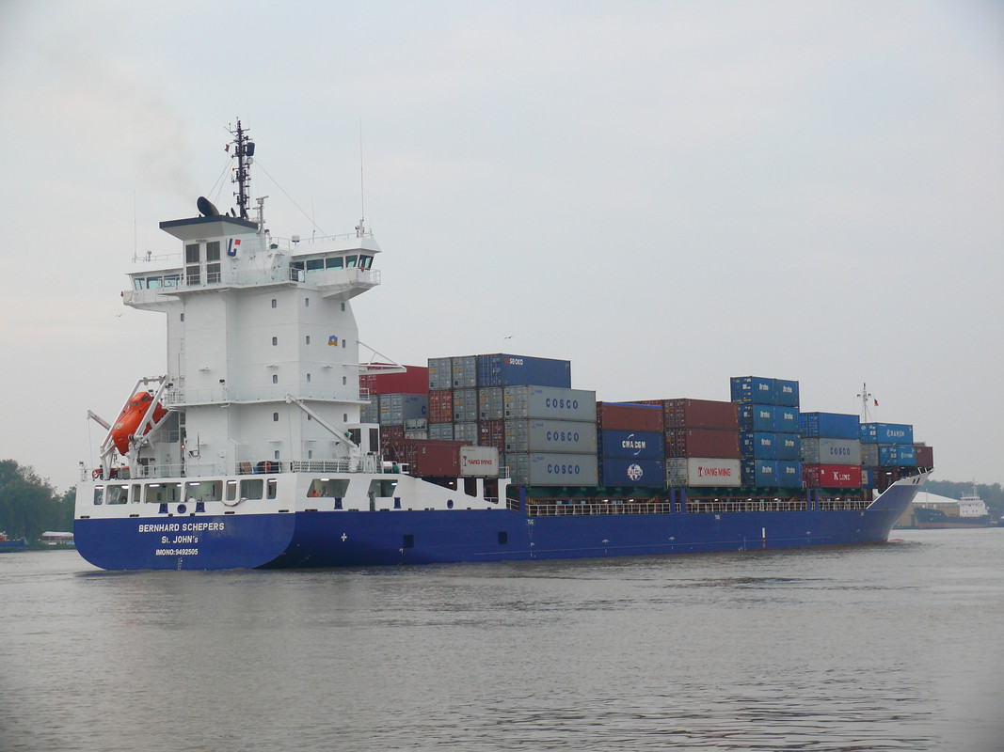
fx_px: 2117
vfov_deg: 20.2
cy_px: 376
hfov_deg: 26.7
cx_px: 502
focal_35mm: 73
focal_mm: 15.5
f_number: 3.2
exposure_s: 1/80
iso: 100
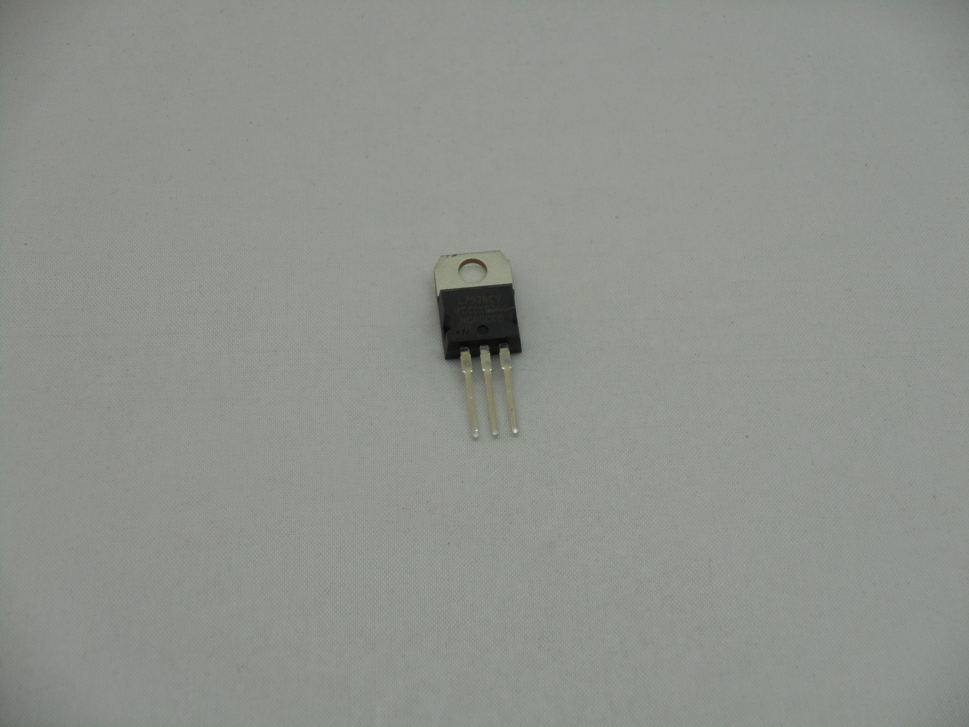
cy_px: 364
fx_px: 2855
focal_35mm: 102
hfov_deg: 19.3
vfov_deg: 14.5
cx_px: 484
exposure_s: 1/60
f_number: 5.8
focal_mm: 18.2
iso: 140
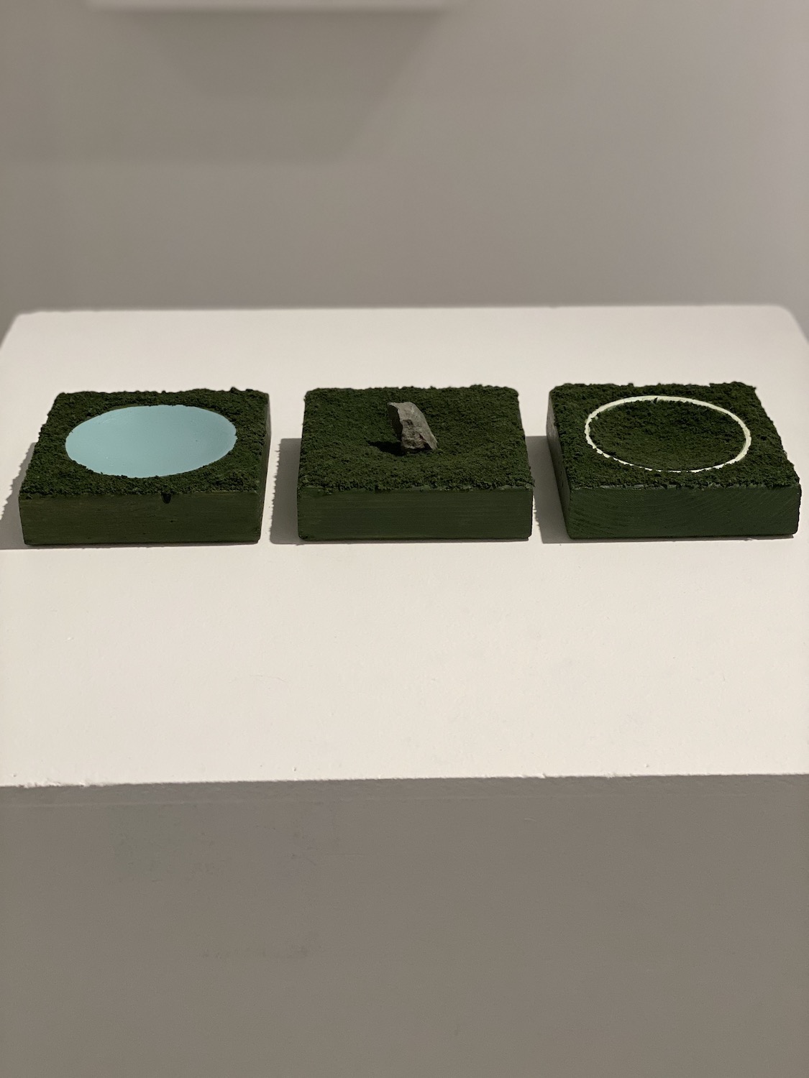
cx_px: 404
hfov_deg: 28.0
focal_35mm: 52
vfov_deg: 36.8
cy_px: 539
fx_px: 1620
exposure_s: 1/120
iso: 160
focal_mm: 6
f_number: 2
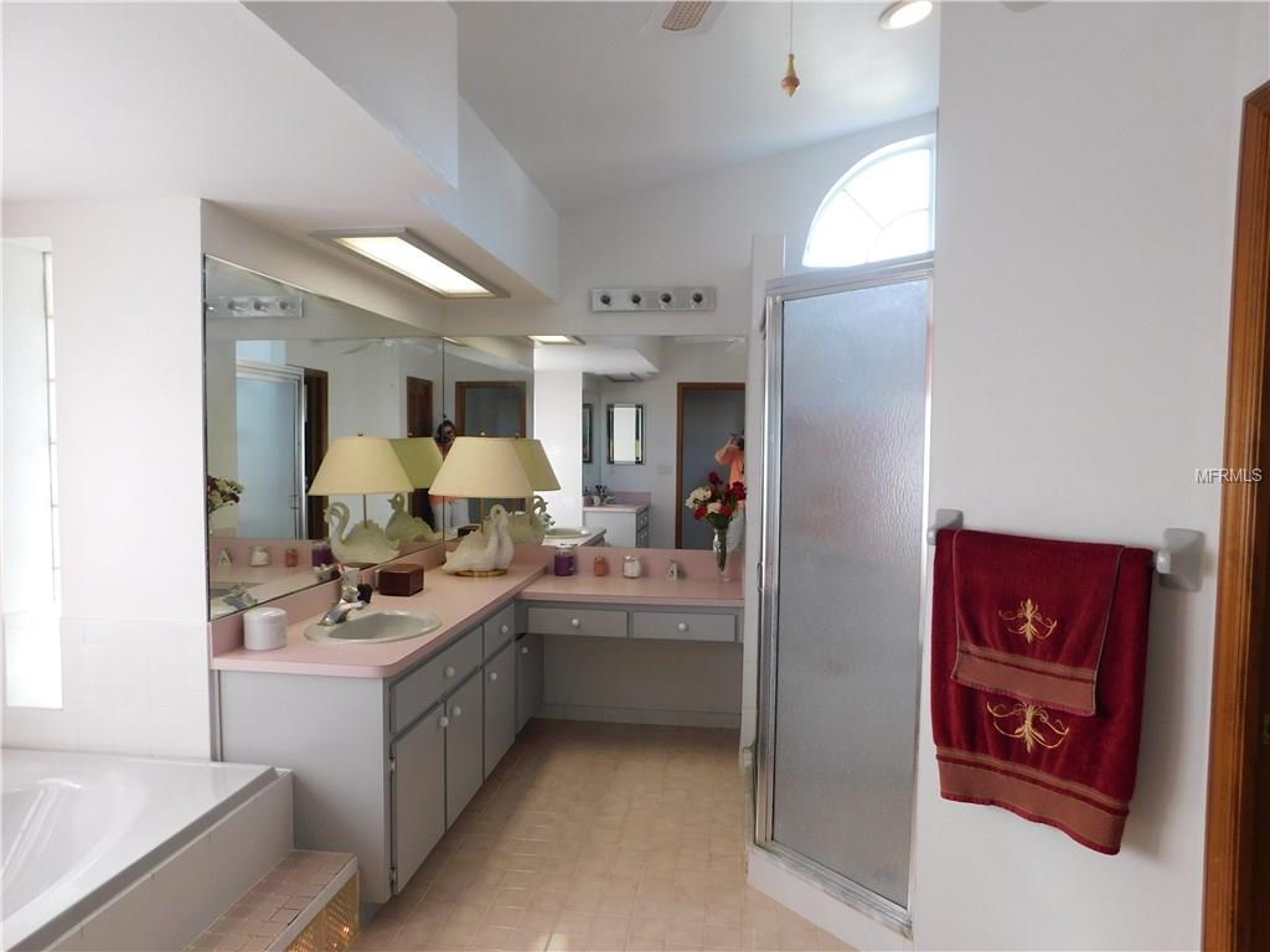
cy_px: 476
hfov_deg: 73.9
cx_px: 635
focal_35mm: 23
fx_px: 844
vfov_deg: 58.9
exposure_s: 1/30
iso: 140
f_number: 3
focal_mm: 4
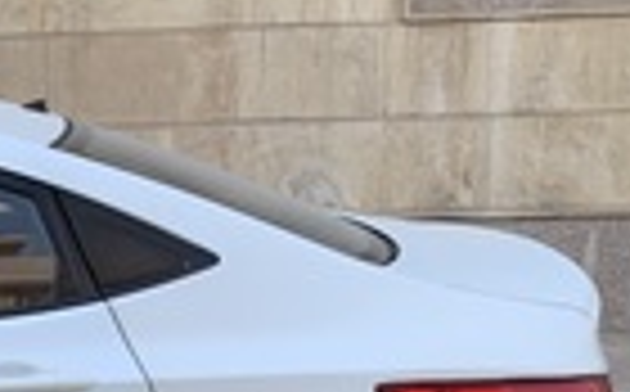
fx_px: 1543
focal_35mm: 90
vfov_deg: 14.3
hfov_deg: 19.9
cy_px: 372
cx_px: -326
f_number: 1.8
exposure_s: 1/616
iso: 25
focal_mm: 4.25
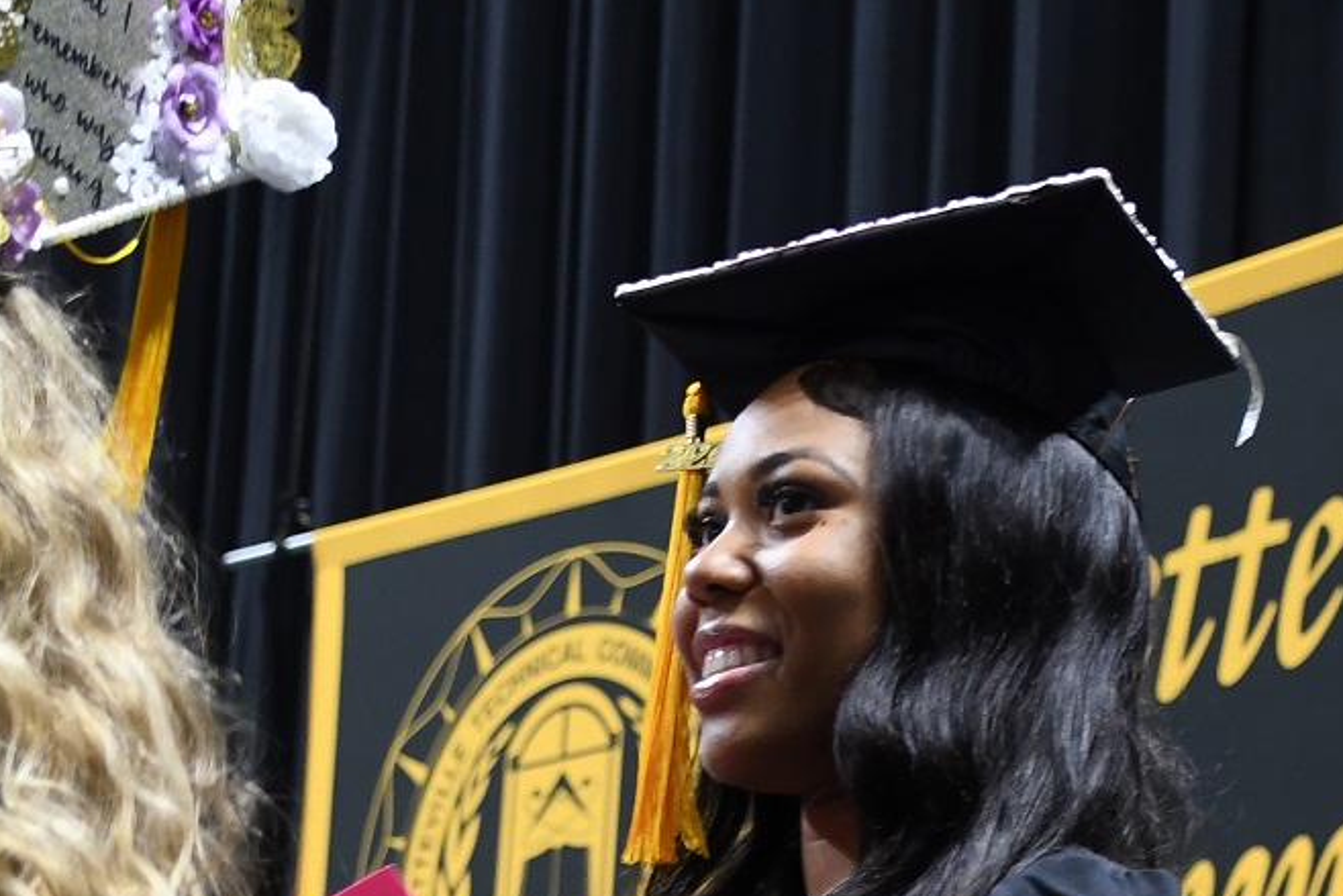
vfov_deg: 7.1
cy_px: 1071
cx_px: 1016
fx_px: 7201
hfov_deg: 10.6
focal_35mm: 193
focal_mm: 38
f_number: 5
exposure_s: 1/80
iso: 1000
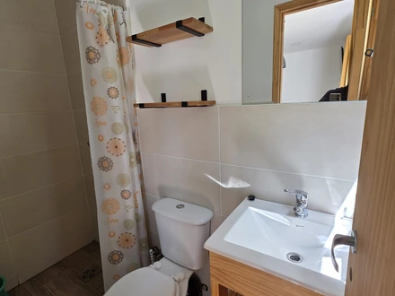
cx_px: 198
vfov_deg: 89.9
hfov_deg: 106.2
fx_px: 148
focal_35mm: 13
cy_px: 148
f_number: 1.9
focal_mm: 2.2
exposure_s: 1/100
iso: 50
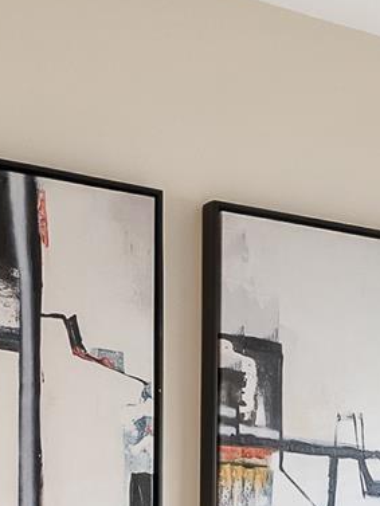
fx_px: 1492
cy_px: 656
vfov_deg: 18.0
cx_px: 606
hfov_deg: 13.5
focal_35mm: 102
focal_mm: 16
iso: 500
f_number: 8
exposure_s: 1/3
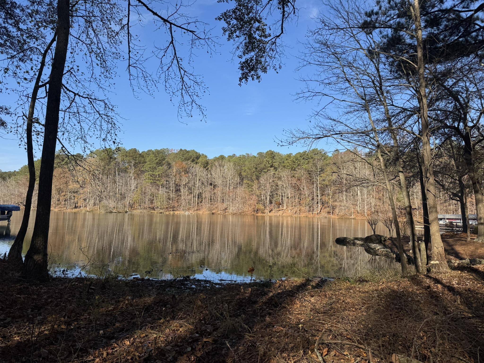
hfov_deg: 71.6
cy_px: 182
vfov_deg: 56.8
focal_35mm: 24
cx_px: 242
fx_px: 336
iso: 80
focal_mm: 6.76
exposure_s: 1/4950
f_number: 1.78
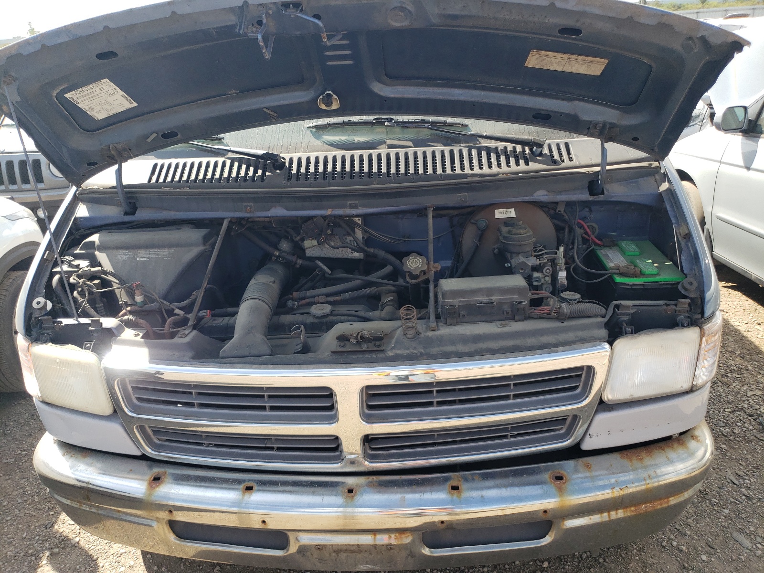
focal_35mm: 26
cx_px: 382
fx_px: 574
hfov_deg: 67.3
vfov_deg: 53.1
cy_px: 286
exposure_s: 1/909
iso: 50
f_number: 1.5
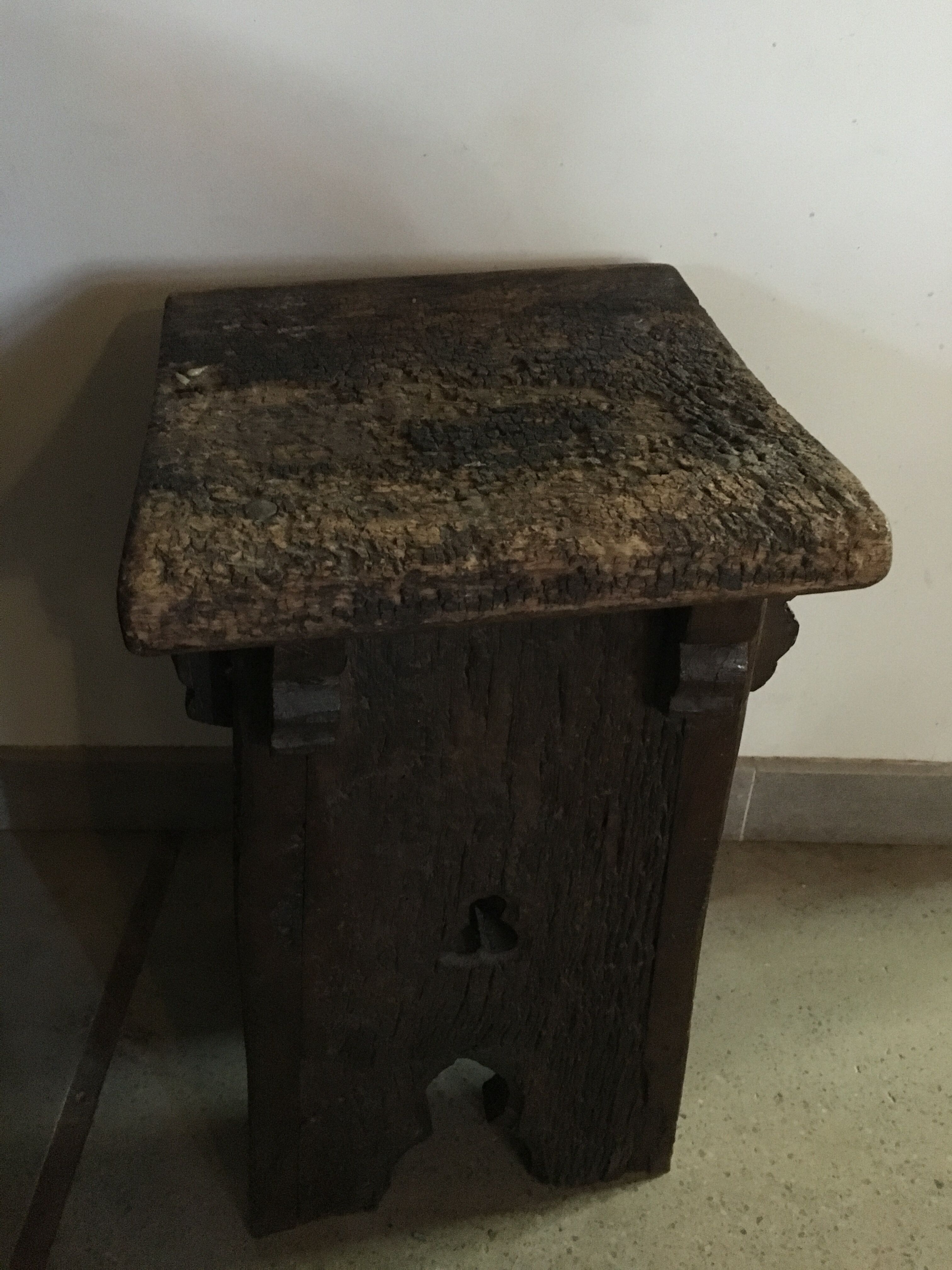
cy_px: 635
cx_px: 476
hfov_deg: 48.2
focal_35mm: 29
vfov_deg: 61.7
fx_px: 1063
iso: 800
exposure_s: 1/17
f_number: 2.2
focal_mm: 4.15
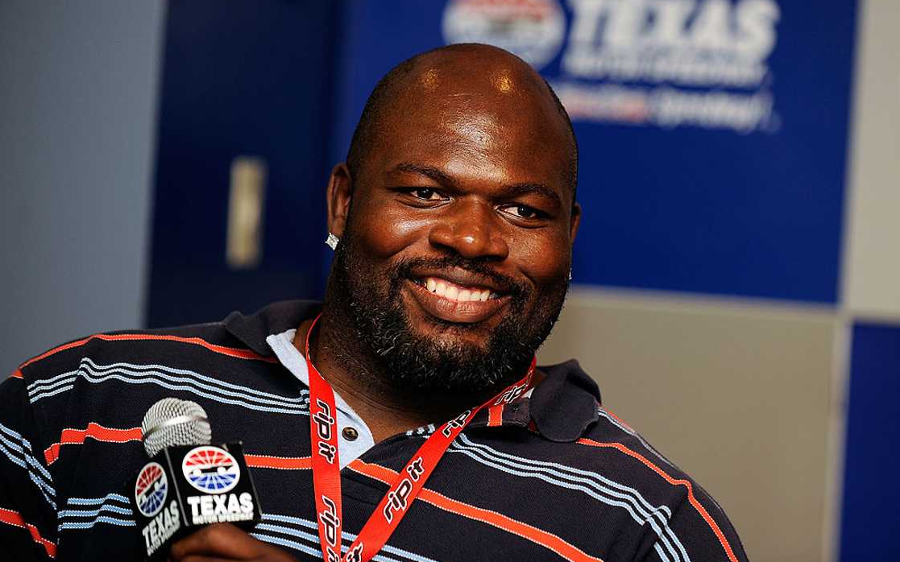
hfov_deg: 14.6
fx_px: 3507
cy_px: 268
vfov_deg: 9.2
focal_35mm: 143
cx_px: 450
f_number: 2.8
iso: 400
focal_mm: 140
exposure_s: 1/250
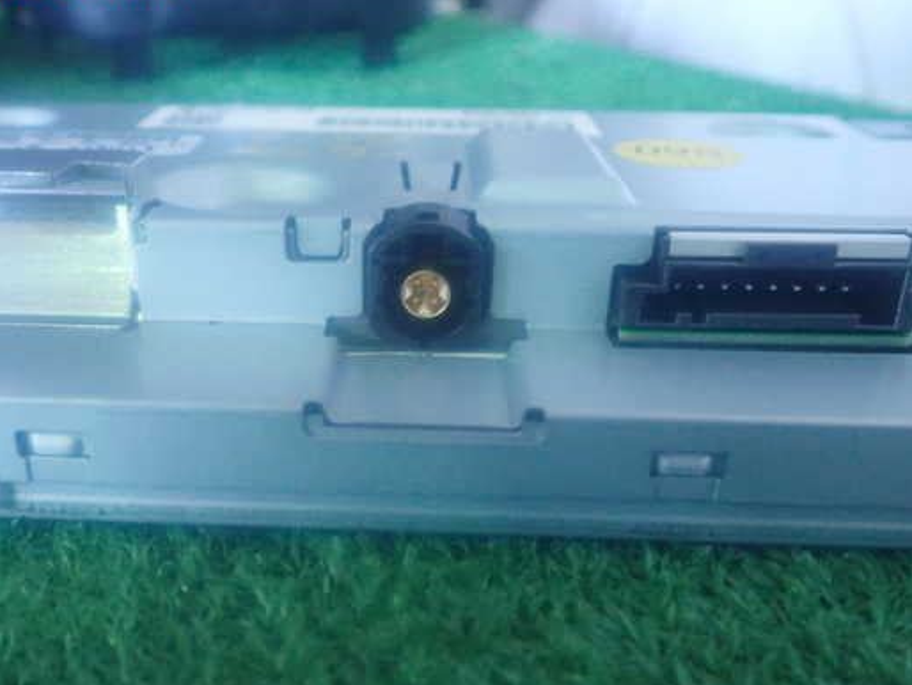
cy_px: 353
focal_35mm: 35
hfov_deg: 52.4
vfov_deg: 40.7
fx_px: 923
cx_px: 387
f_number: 2.3
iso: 1000
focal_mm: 5.5
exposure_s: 1/30
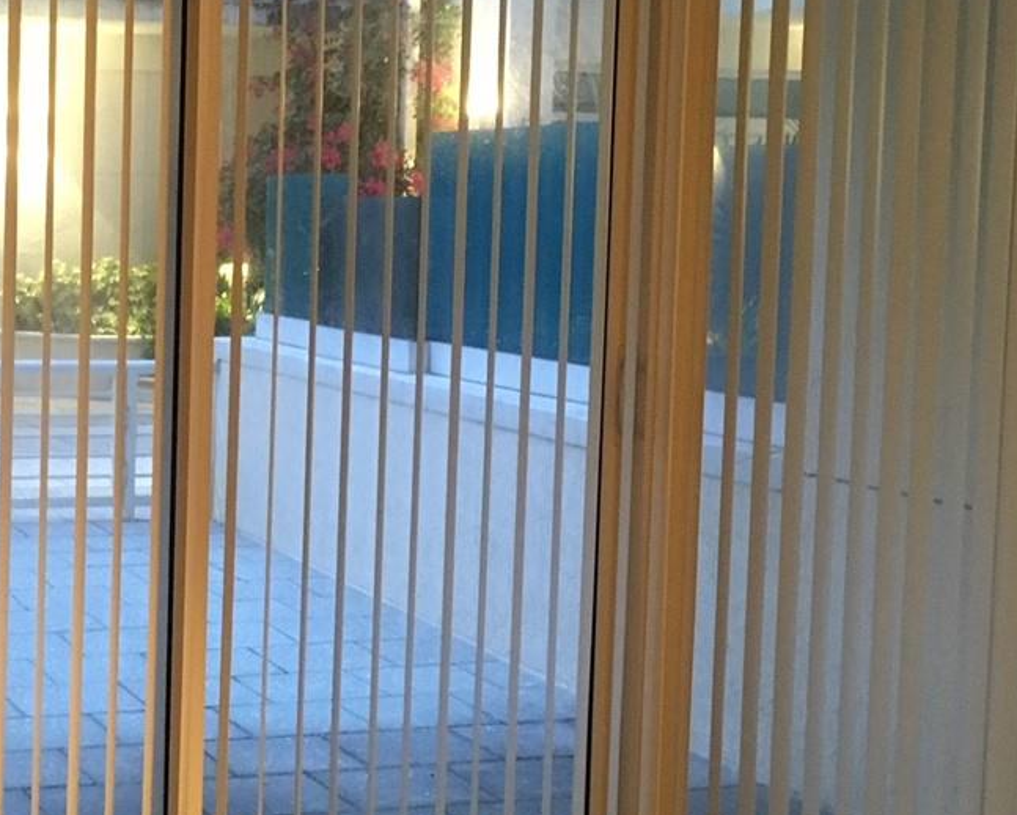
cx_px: 115
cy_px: 346
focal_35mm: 70
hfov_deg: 26.3
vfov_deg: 21.8
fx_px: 2108
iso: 200
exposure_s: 1/24
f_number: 2.2
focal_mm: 4.15
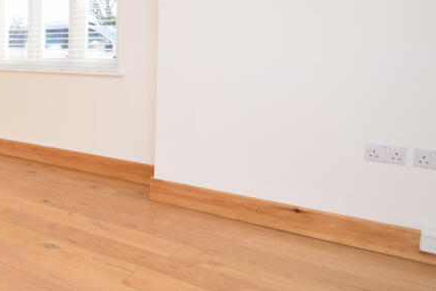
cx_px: -38
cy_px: 72
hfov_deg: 42.4
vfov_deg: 36.0
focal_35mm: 36
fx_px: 436
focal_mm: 10
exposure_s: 1/160
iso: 400
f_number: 6.3
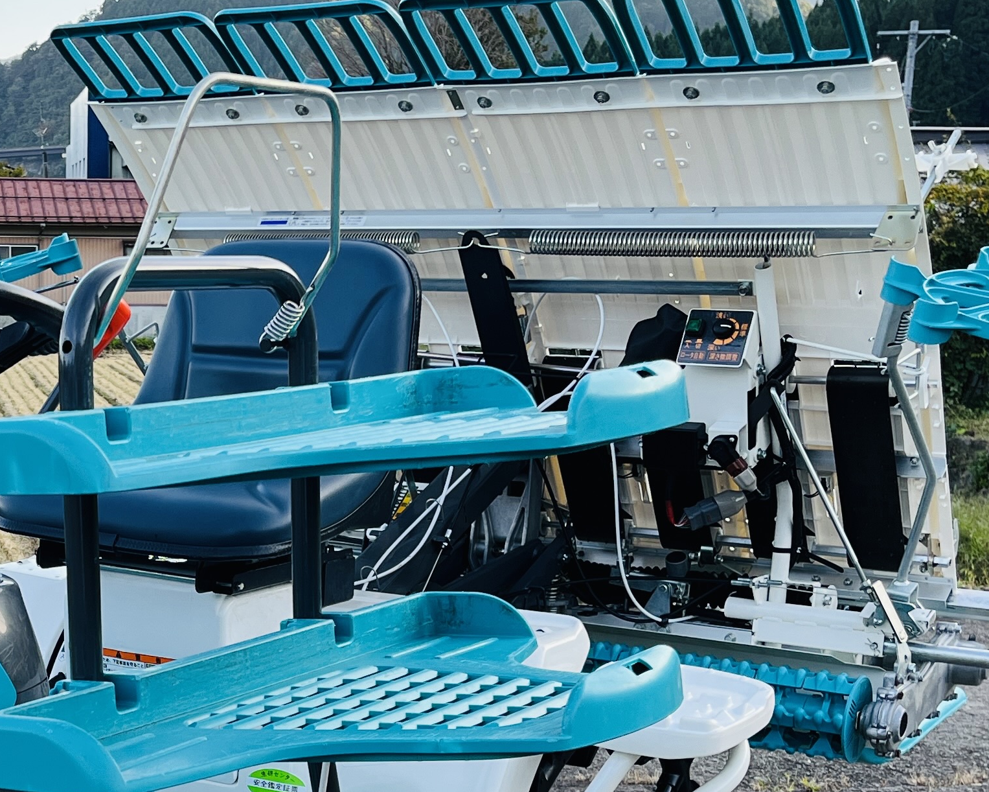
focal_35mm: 67
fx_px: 1961
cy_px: 709
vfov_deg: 22.3
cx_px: 95
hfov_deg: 27.3
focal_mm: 5.1
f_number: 1.6
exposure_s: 1/371
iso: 50
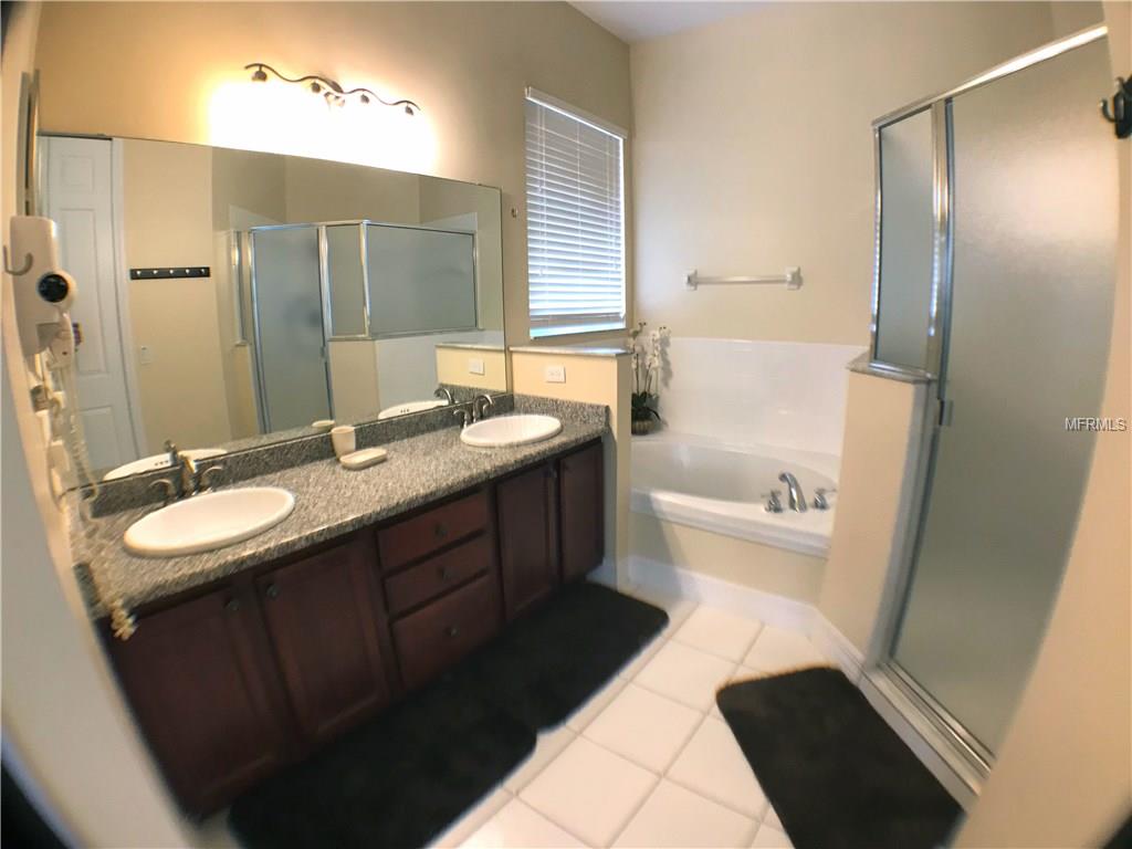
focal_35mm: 28
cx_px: 566
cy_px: 424
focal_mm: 3.99
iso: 40
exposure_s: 1/24
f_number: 1.8
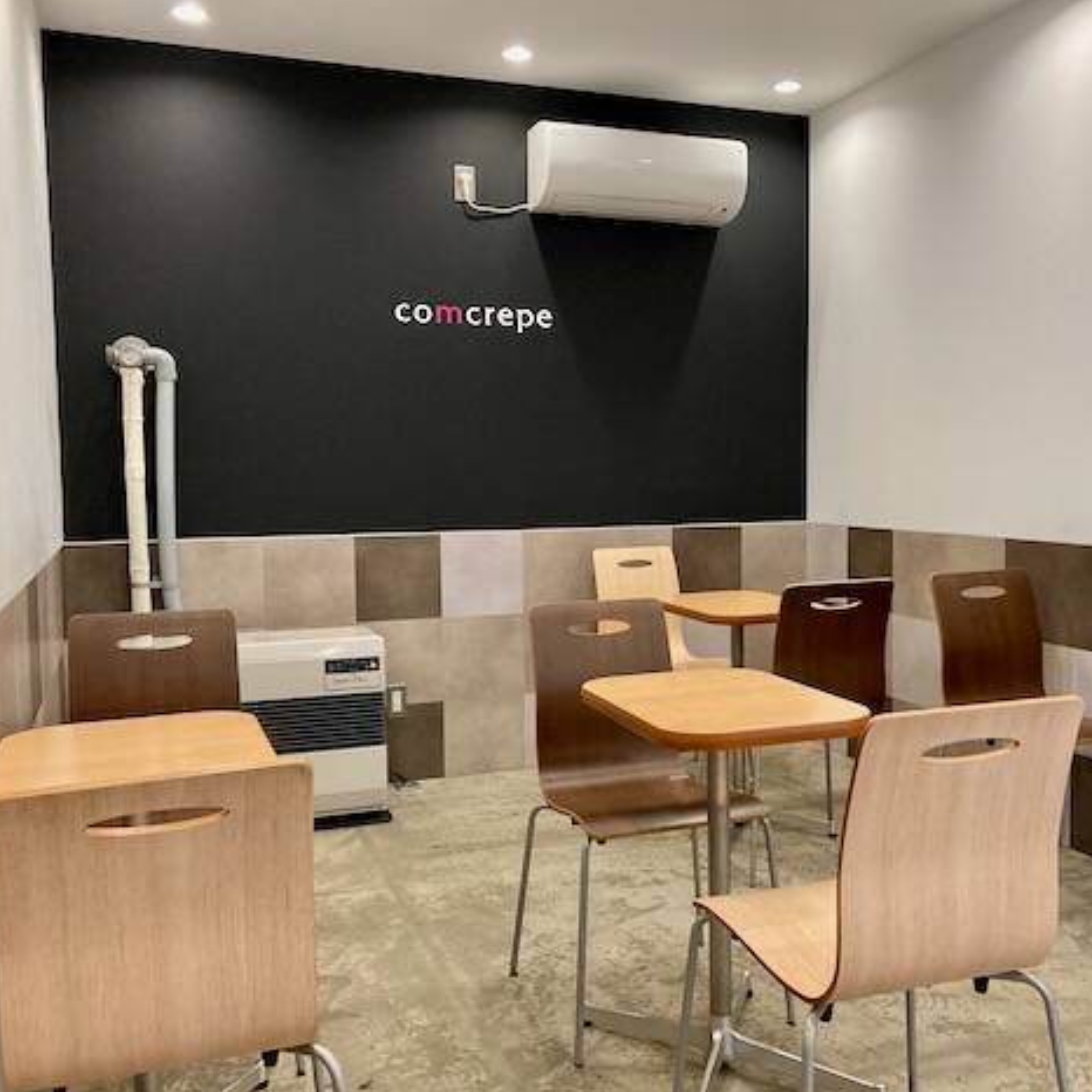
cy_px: 551
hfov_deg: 48.2
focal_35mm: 34
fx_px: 1213
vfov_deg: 48.5
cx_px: 651
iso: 125
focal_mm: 3.99
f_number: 1.8
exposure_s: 1/60
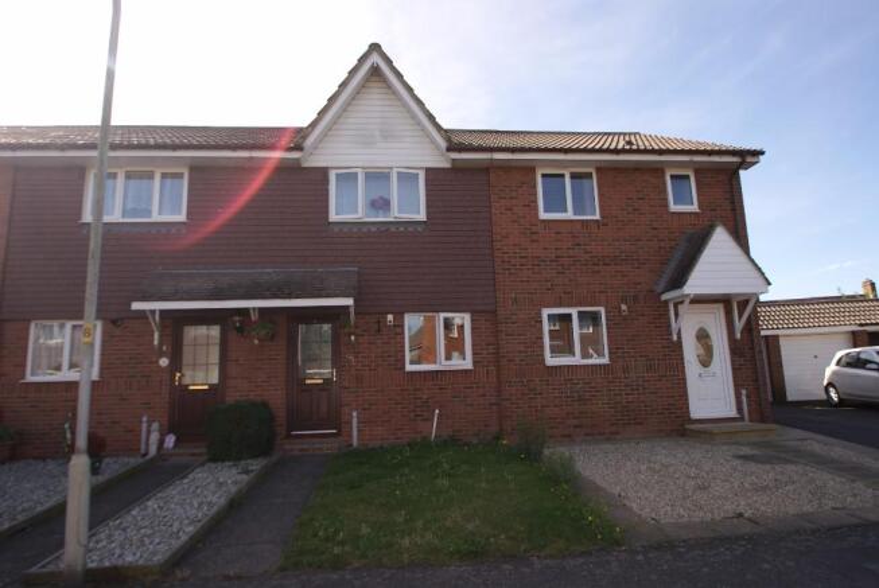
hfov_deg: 85.4
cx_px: 440
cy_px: 294
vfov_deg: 63.4
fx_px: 477
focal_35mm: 20
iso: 100
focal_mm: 13
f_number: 5
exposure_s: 1/160
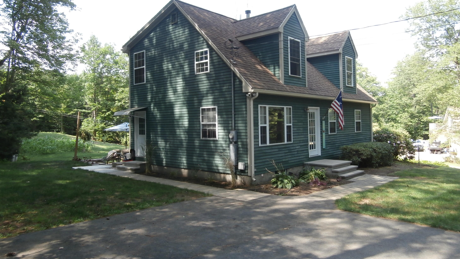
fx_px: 329
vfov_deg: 42.8
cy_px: 108
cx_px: 229
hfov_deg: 69.9
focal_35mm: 27
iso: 100
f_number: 3
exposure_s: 1/160
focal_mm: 4.2
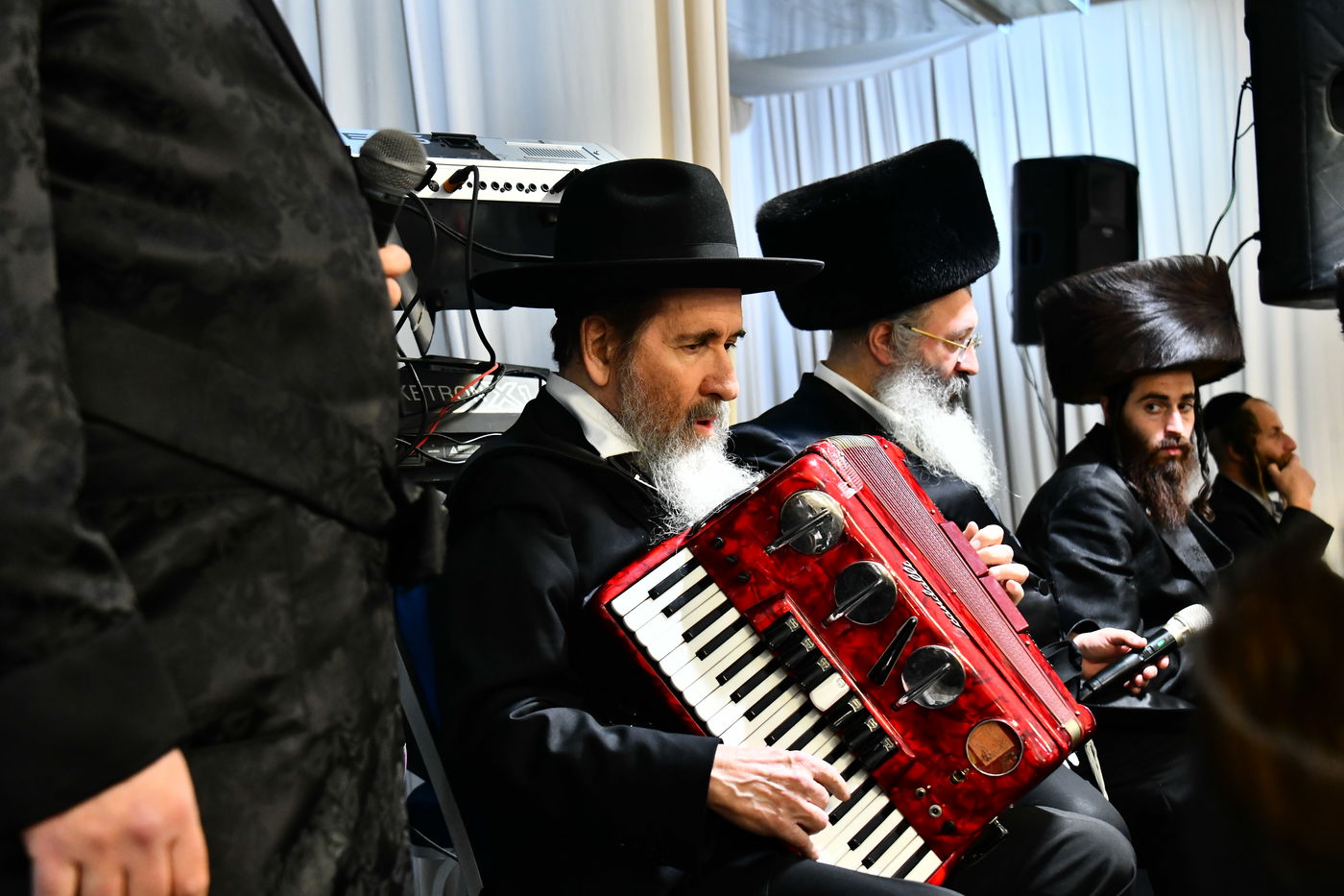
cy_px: 448
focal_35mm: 55
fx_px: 2053
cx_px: 672
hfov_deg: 36.3
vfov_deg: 24.6
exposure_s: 1/125
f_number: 5.6
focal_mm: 55
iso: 2500
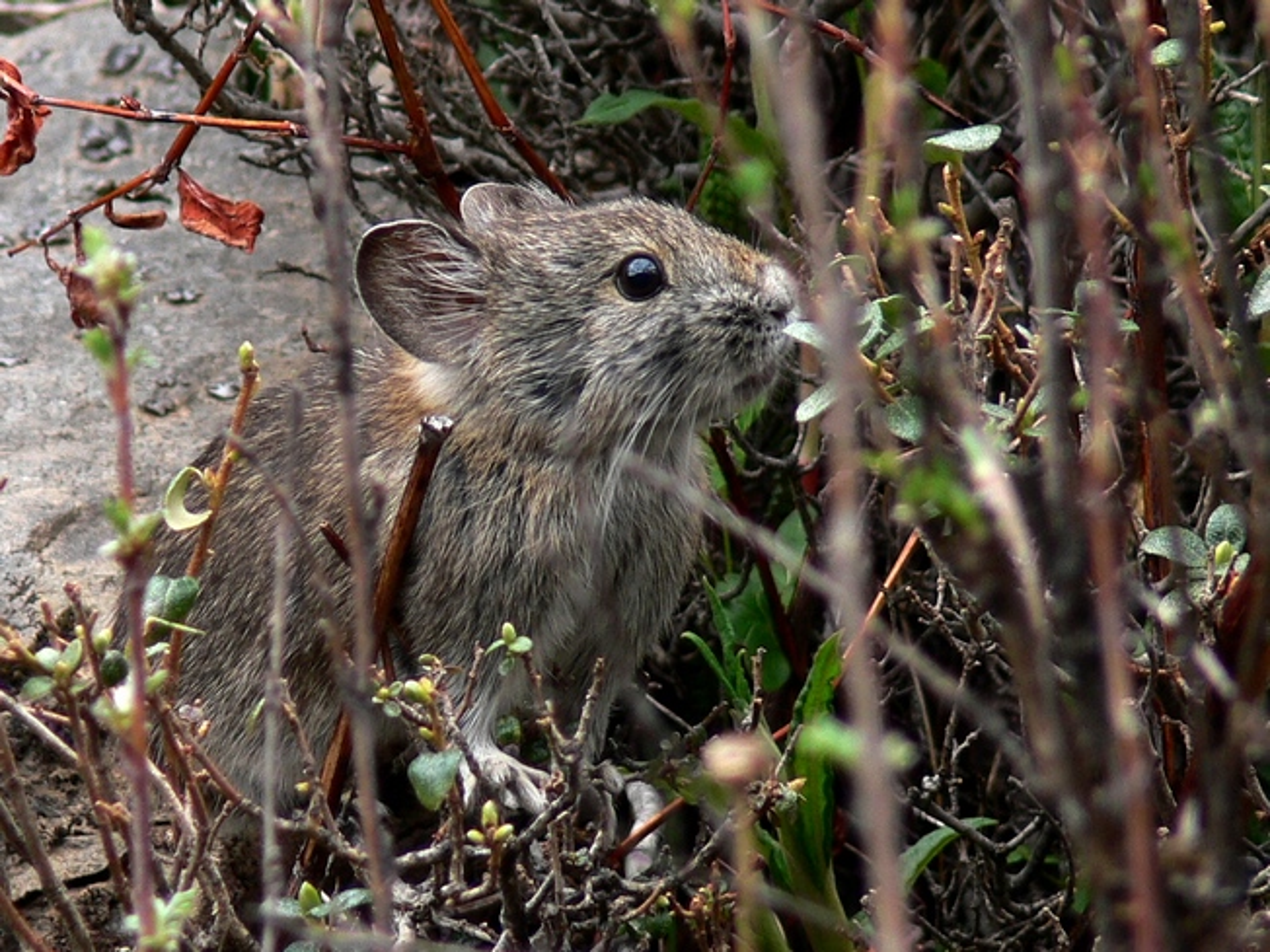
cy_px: 476
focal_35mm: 669
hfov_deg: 3.0
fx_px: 24544
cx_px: 635
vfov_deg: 2.2
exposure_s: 1/160
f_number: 3.7
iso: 80
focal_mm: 88.8
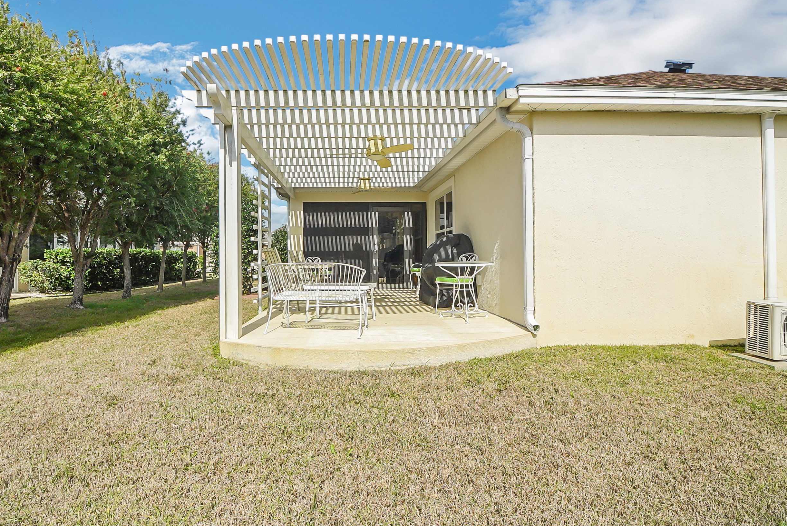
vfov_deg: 70.5
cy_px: 250
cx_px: 368
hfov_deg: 93.1
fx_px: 372
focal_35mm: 17
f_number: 11
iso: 320
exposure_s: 1/250
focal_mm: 10
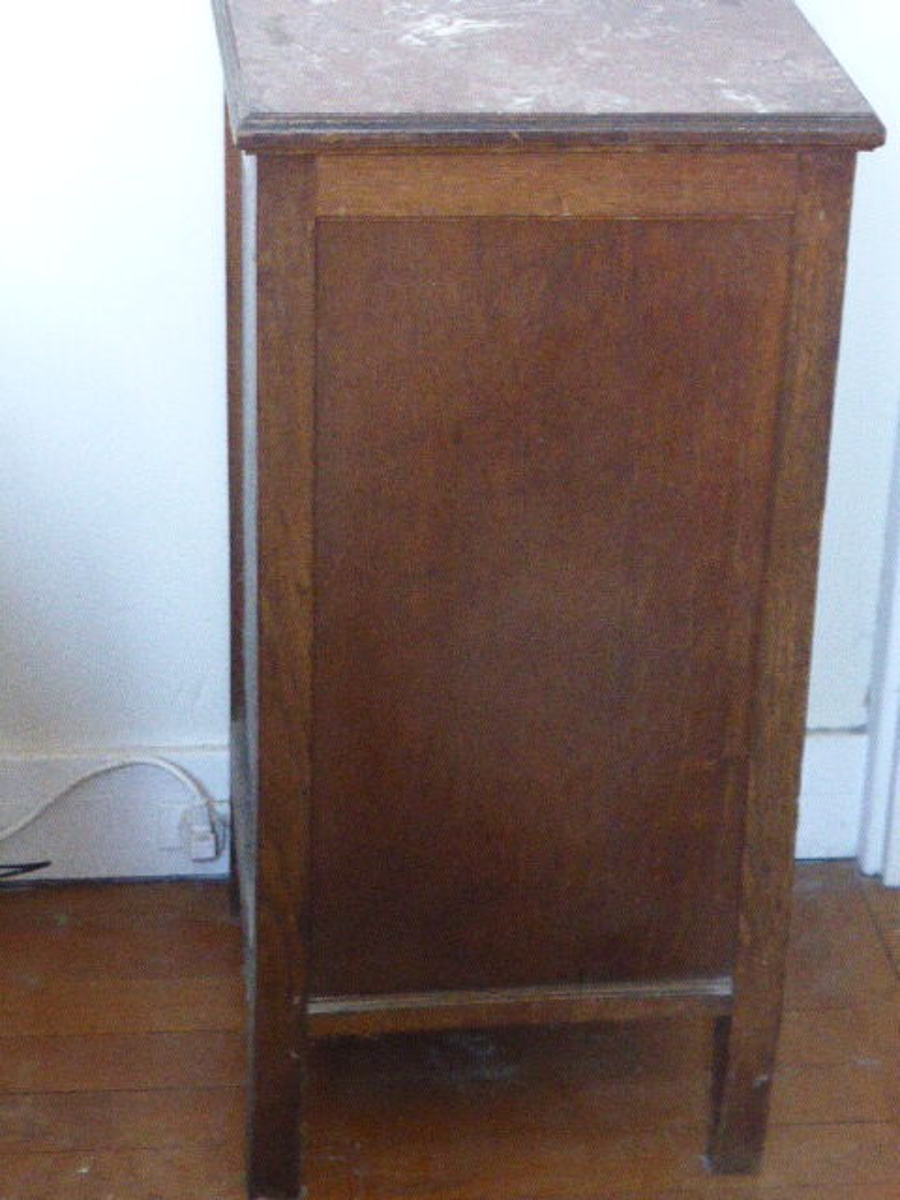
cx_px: 450
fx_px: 3363
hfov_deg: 15.2
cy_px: 600
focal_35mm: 97
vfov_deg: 20.2
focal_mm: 16.1
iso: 1600
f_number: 5.2
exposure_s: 1/8
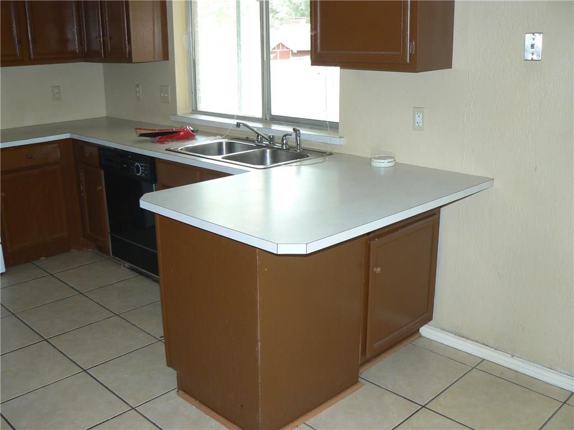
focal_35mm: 36
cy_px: 215
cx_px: 287
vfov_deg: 39.7
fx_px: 597
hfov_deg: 51.4
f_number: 2.8
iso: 125
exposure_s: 1/30
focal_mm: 6
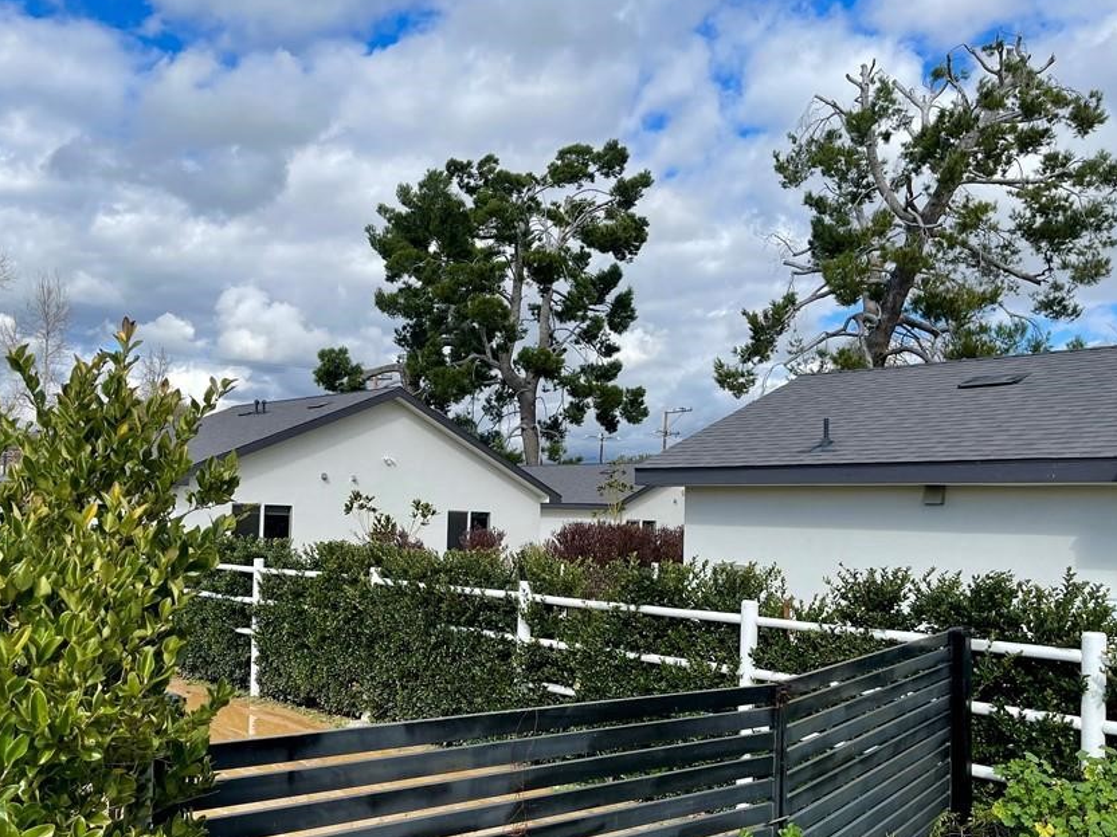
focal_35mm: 32
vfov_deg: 44.0
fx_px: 1033
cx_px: 489
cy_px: 482
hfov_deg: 56.6
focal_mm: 5.1
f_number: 1.6
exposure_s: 1/3003
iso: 32
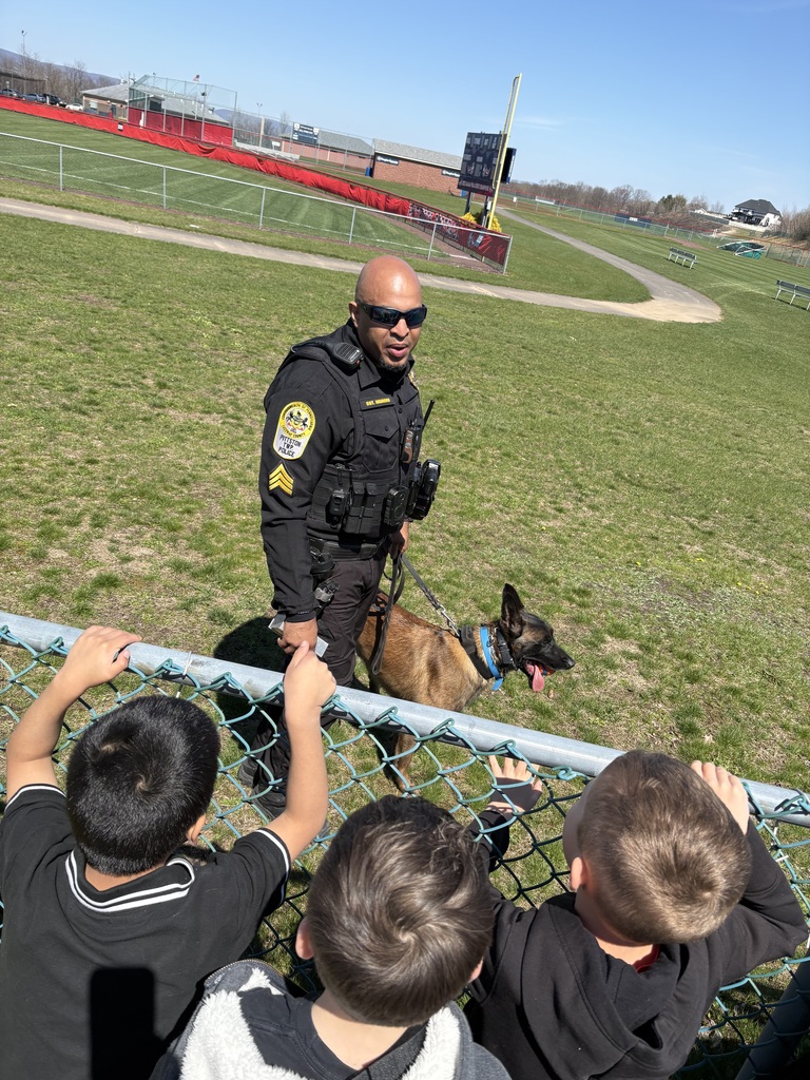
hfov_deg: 53.1
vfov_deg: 67.3
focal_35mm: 26
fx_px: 811
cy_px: 540
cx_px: 405
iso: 50
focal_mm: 5.96
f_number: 1.6
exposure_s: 1/2538
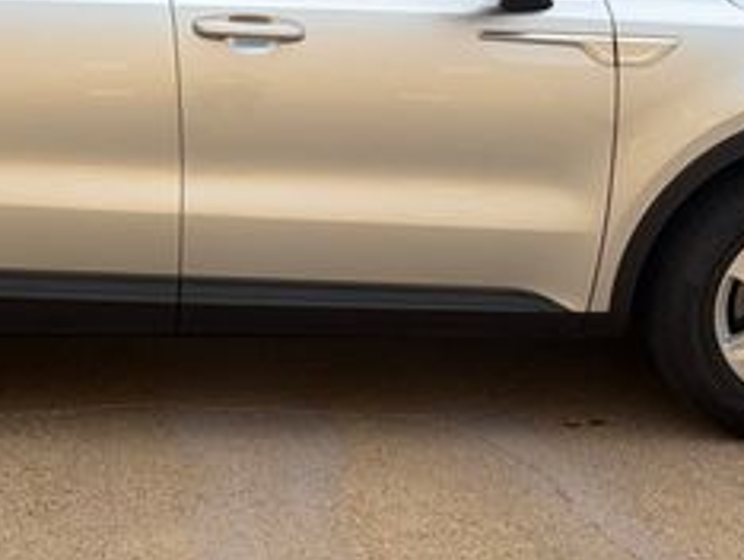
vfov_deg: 20.8
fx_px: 1528
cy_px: 312
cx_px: 178
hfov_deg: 27.0
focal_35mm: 71
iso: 50
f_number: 1.6
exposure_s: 1/1393
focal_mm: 5.96
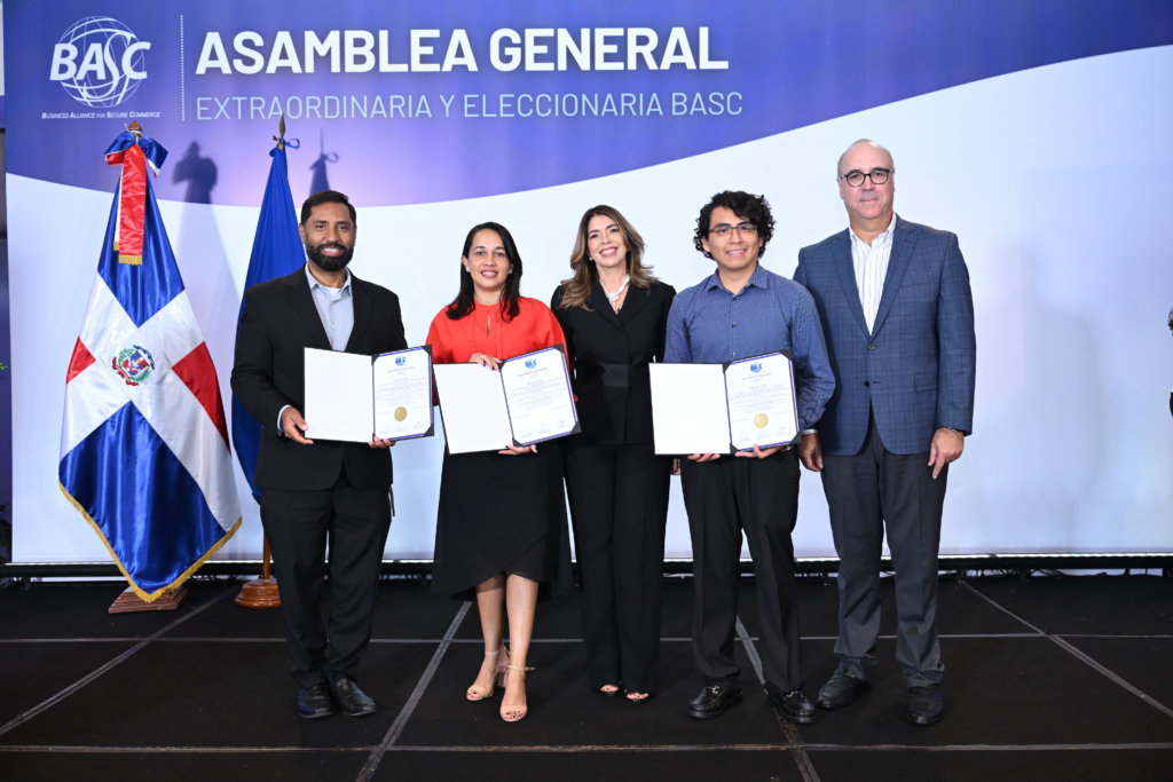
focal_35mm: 33
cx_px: 586
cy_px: 391
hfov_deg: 57.2
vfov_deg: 40.0
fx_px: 1075
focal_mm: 33
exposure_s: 1/200
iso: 1250
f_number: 3.5
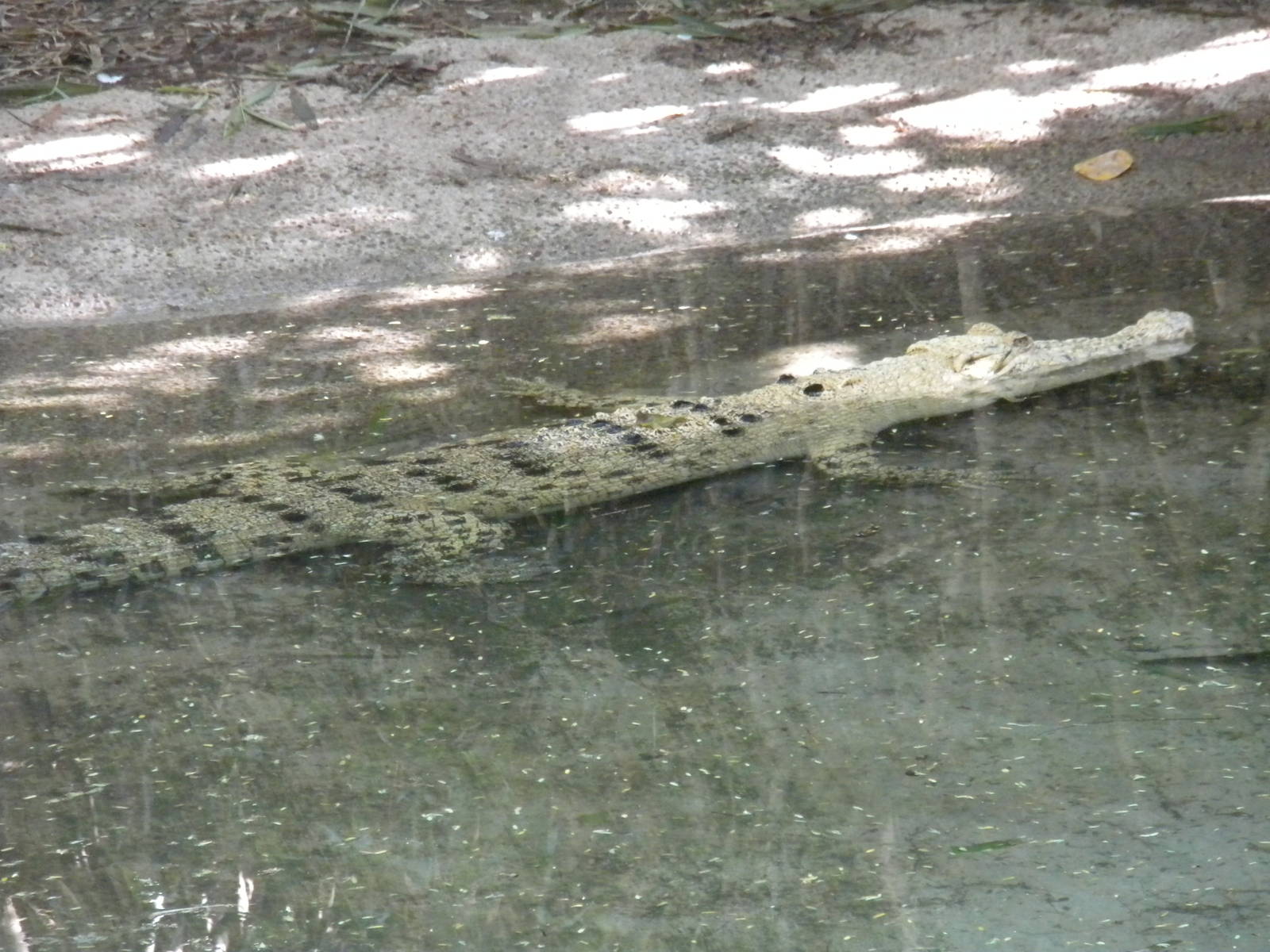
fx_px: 9539
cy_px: 476
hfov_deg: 7.6
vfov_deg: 5.7
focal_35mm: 260
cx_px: 635
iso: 800
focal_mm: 46.2
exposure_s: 1/89
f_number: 5.3
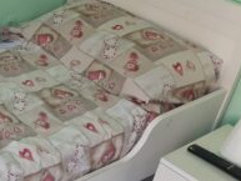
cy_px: 160
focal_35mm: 69
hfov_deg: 24.7
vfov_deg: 20.9
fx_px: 481
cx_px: -66
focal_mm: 3.92
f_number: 1.7
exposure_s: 1/33
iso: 250
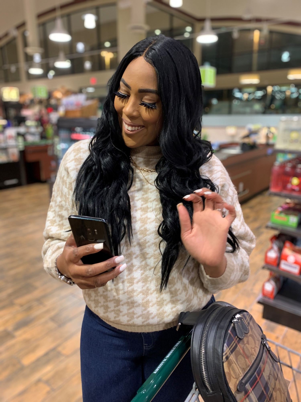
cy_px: 201
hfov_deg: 53.1
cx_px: 150
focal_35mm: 26
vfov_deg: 67.3
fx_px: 301
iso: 250
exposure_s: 1/40
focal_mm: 4.25
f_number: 1.8
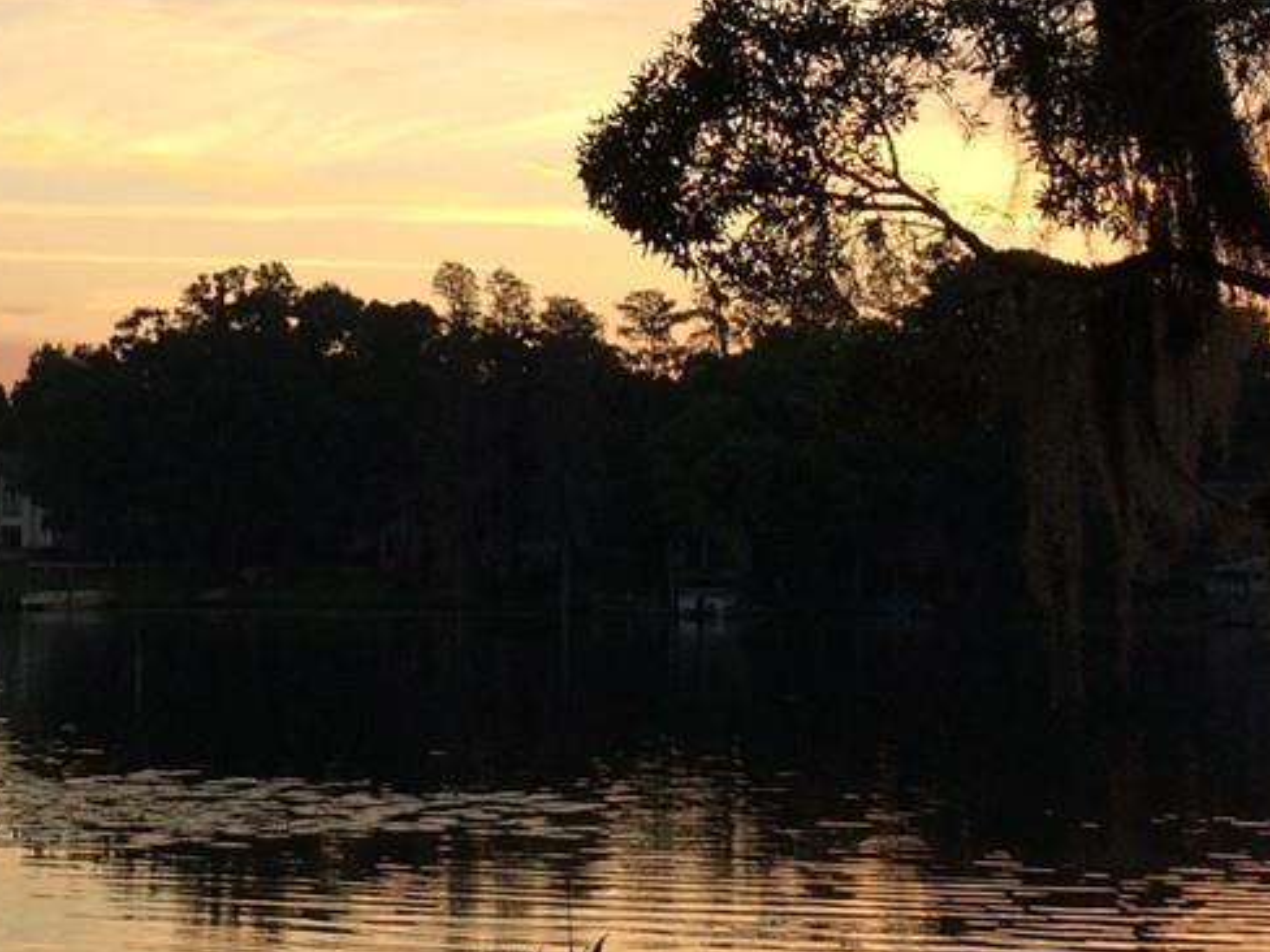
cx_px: 211
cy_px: 172
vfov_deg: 15.4
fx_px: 3485
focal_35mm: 95
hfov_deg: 20.4
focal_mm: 4.15
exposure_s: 1/194
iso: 32
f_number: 2.2
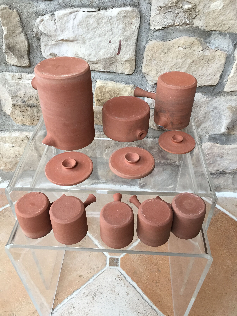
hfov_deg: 48.2
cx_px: 118
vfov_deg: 61.7
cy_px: 158
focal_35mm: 29
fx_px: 265
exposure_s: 1/33
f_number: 2.2
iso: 64
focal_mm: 4.15
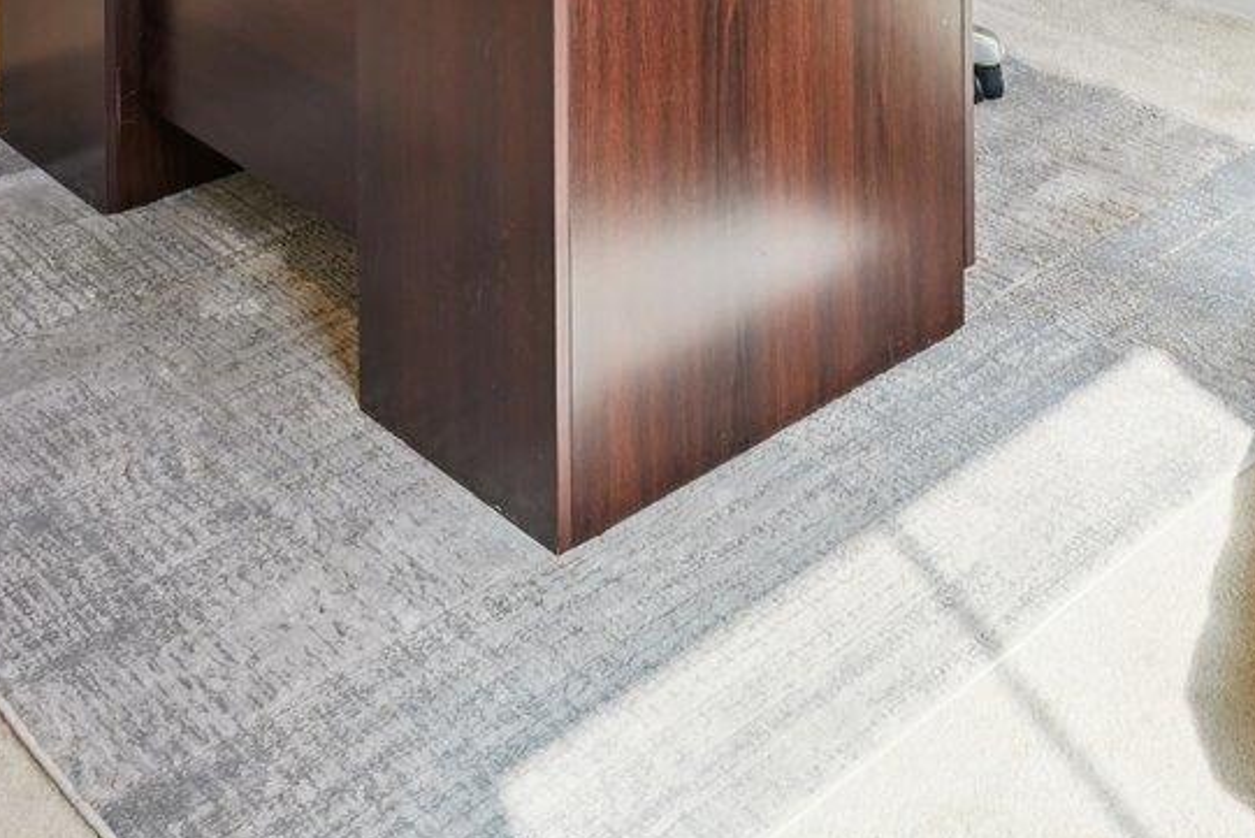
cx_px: 1197
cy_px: -686
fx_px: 1848
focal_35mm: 53
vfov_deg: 19.1
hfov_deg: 34.7
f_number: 8
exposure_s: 1/80
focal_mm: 14
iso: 640
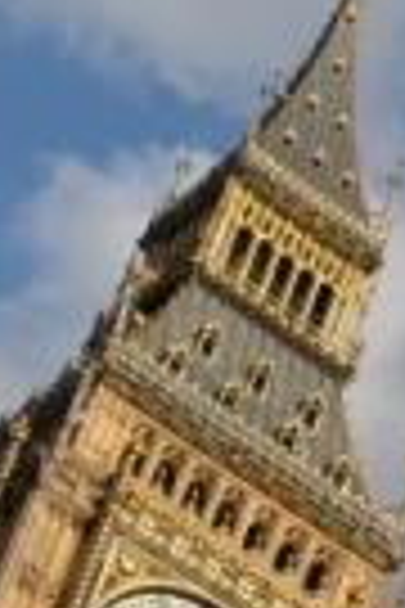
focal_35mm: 199
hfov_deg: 6.9
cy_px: 743
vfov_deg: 10.2
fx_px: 3358
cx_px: -18
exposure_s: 1/400
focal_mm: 60
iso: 200
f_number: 10
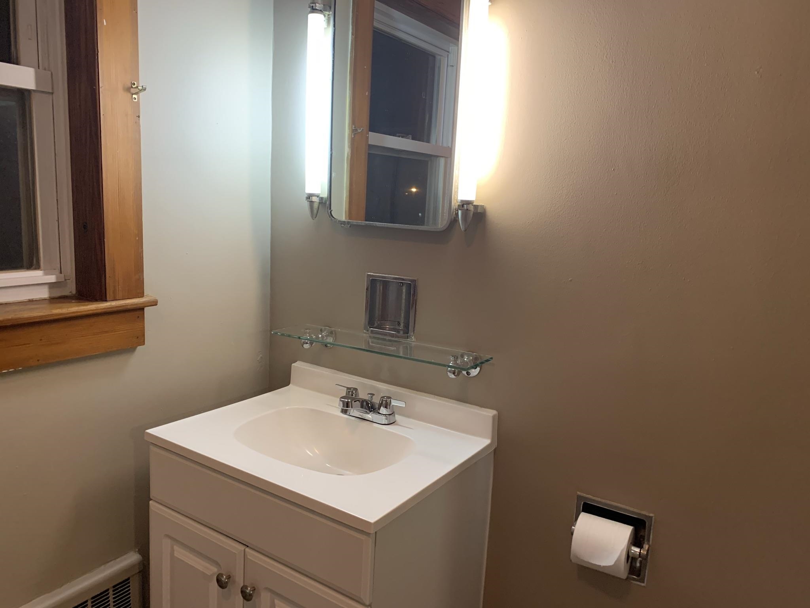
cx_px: 405
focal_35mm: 26
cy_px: 304
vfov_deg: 53.1
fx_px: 608
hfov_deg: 67.3
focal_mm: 4.25
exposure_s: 1/60
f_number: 1.8
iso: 200
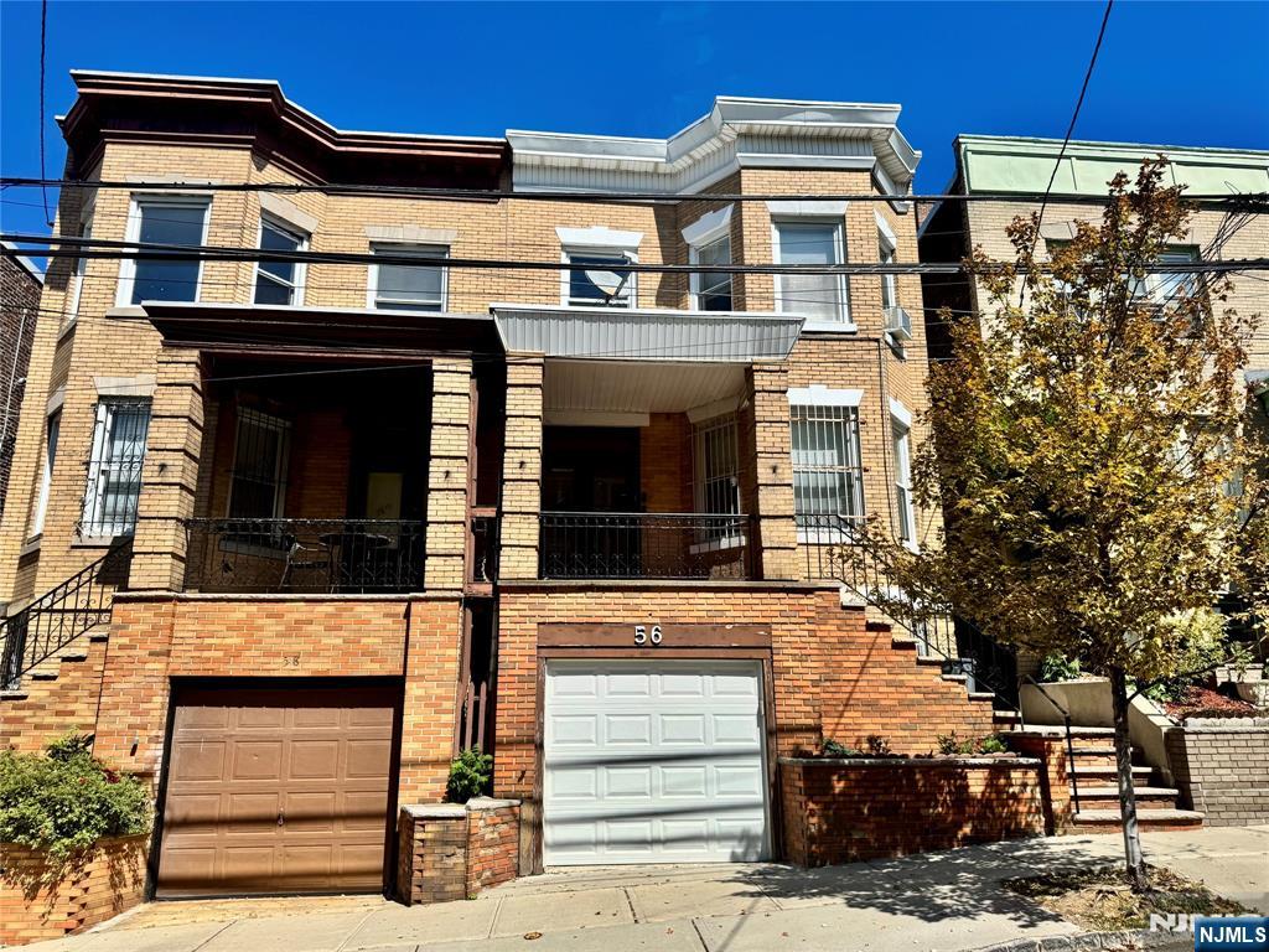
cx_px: 634
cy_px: 476
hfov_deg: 71.6
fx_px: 880
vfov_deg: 56.8
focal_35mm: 24
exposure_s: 1/5814
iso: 80
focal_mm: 6.76
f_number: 1.78
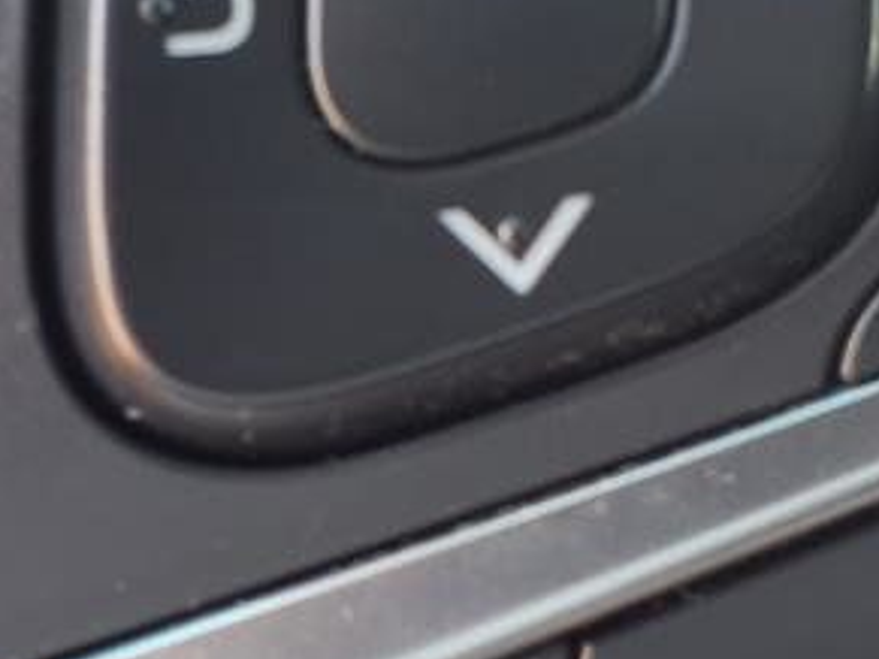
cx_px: 378
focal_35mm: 95
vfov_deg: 15.5
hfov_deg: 20.6
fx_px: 2411
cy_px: 453
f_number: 1.9
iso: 50
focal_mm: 3.58
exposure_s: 1/40
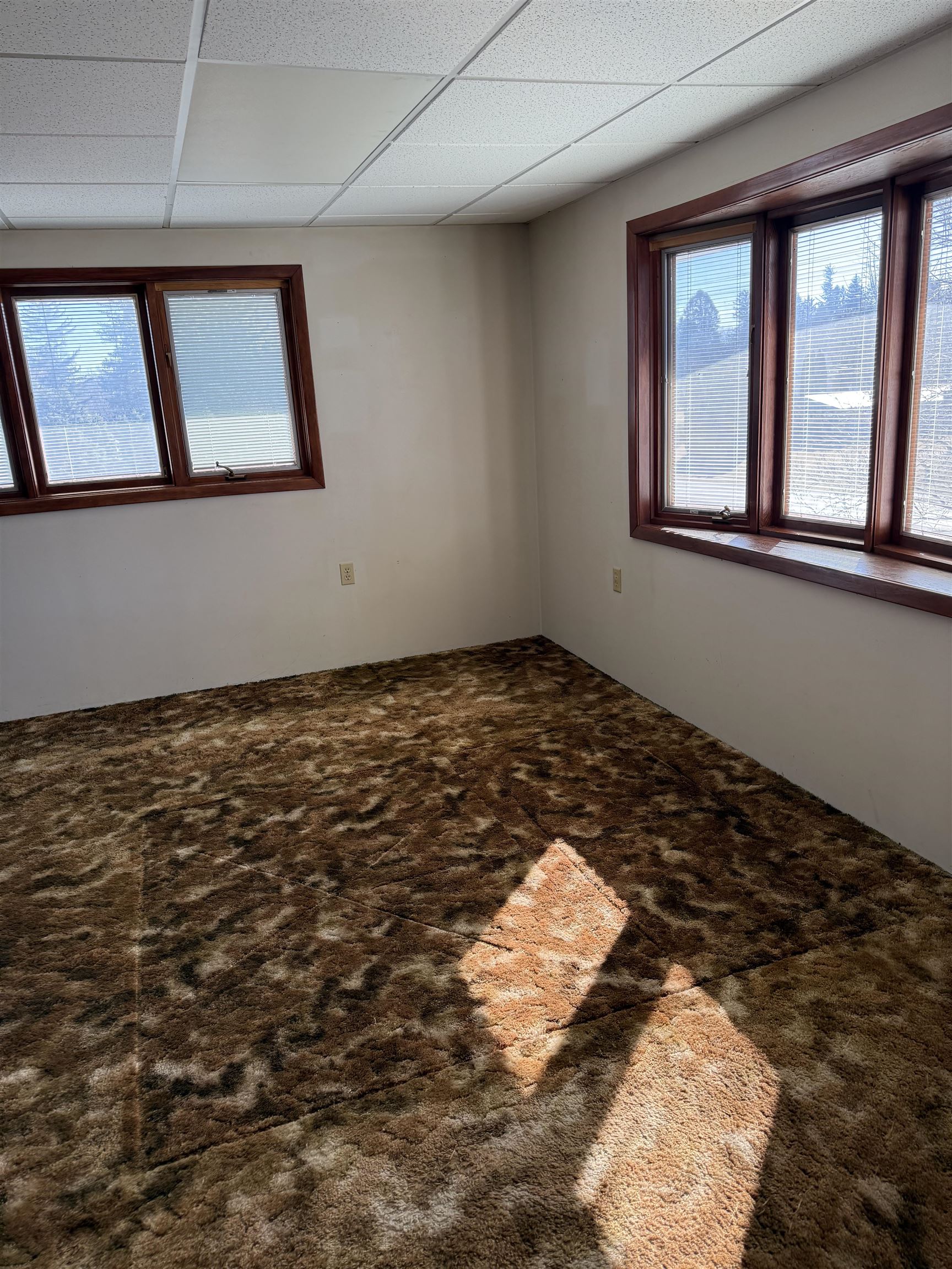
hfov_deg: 56.8
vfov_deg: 71.6
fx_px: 880
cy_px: 634
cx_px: 476
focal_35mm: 24
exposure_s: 1/240
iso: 125
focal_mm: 6.76
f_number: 1.78
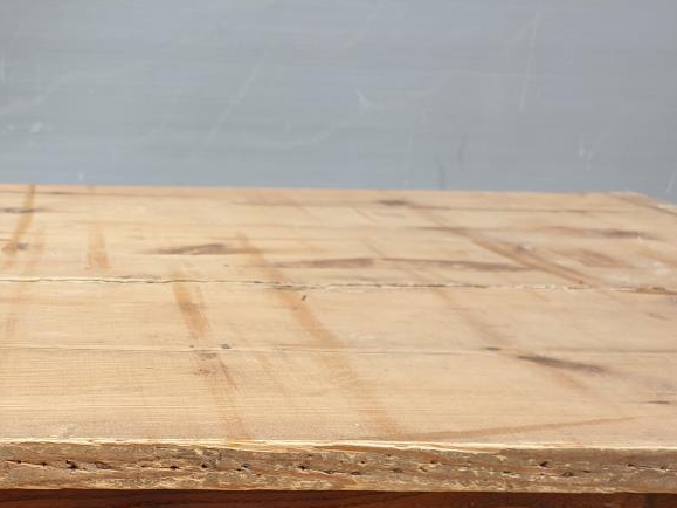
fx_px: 899
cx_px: 115
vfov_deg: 30.3
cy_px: 442
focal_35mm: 46
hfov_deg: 39.3
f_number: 2.4
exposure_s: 1/212
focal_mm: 4.3
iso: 50
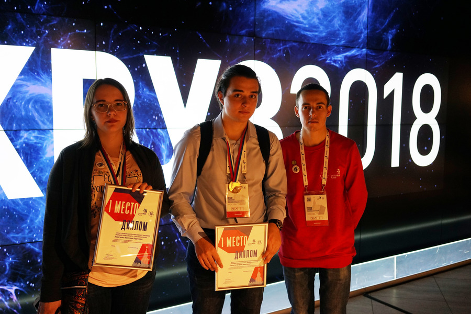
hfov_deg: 54.4
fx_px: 458
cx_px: 236
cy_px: 157
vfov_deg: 37.9
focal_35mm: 35
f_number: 4
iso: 800
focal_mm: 35
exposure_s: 1/160
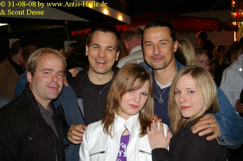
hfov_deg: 42.4
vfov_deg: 28.9
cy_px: 80
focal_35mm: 46
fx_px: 314
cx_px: 122
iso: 200
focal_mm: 31
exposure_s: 1/45
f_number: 4
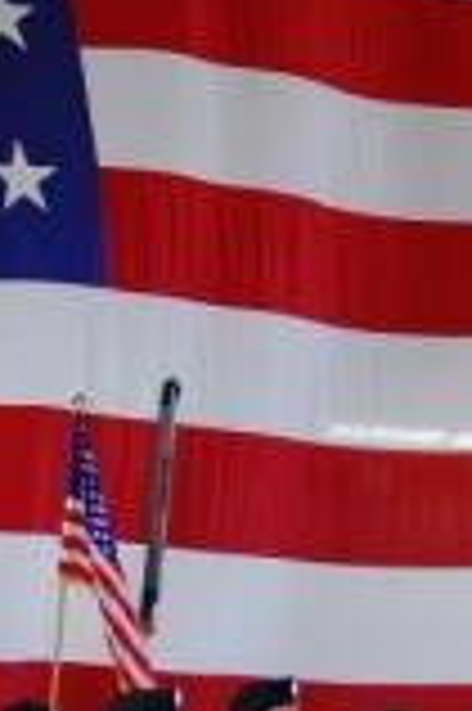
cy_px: 531
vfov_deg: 8.1
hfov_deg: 5.4
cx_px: 337
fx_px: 5026
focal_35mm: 255
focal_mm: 60
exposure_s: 1/160
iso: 400
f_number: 4.2
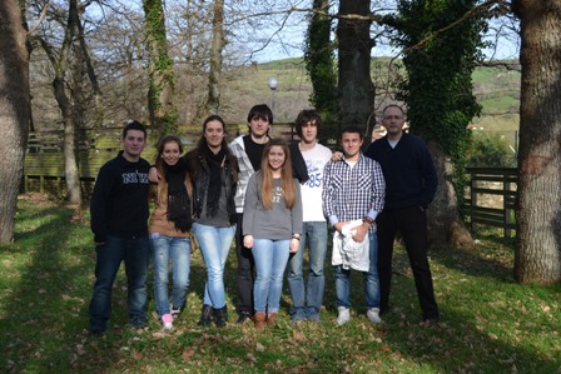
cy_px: 187
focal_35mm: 48
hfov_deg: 41.1
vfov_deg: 28.1
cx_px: 280
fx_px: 748
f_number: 7.1
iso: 100
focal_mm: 32
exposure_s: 1/200
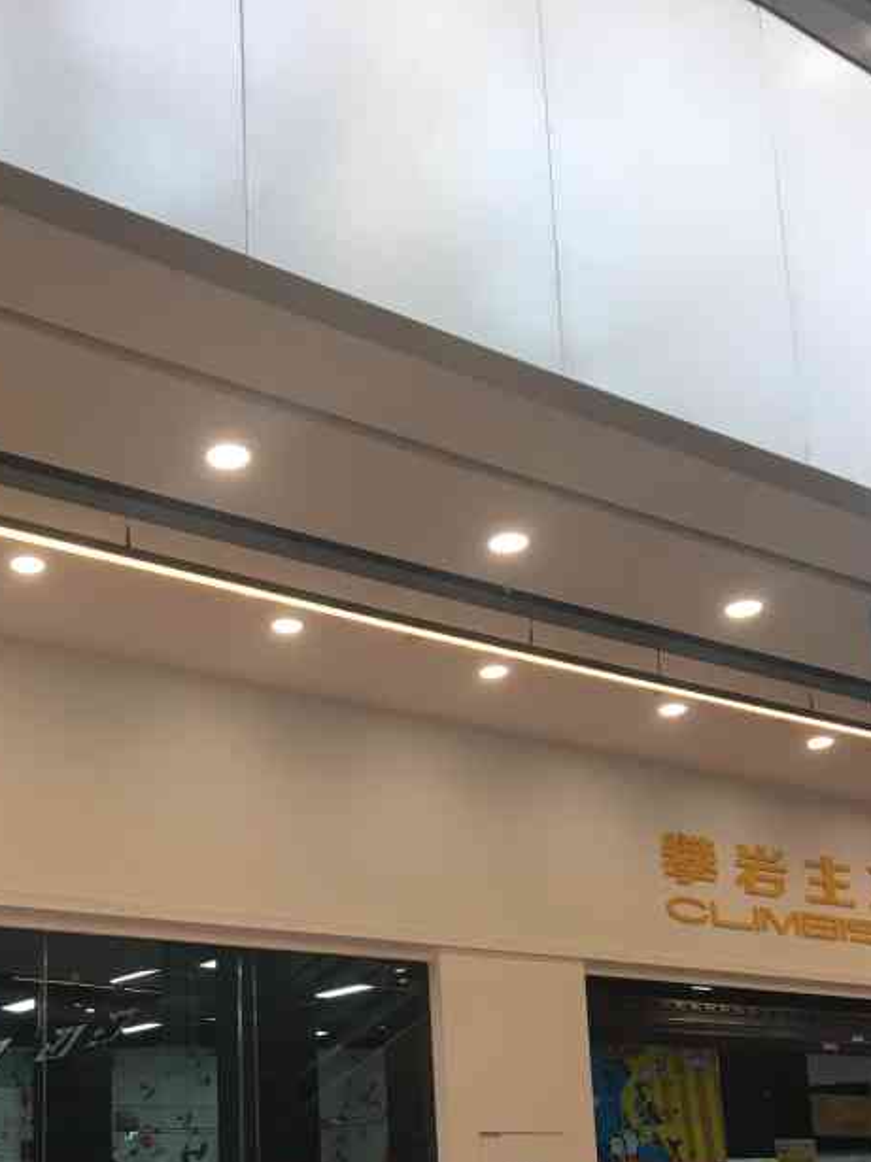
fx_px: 1477
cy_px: 880
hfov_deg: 32.4
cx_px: 242
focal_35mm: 44
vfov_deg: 41.6
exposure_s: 1/33
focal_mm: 4.15
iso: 25
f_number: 2.2
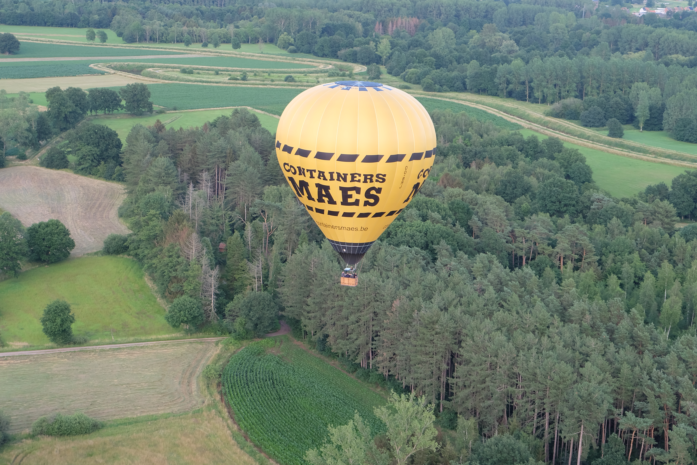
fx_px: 1258
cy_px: 232
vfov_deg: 20.9
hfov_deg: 31.0
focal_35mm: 65
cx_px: 348
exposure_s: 1/105
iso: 400
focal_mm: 43.4
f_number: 5.6
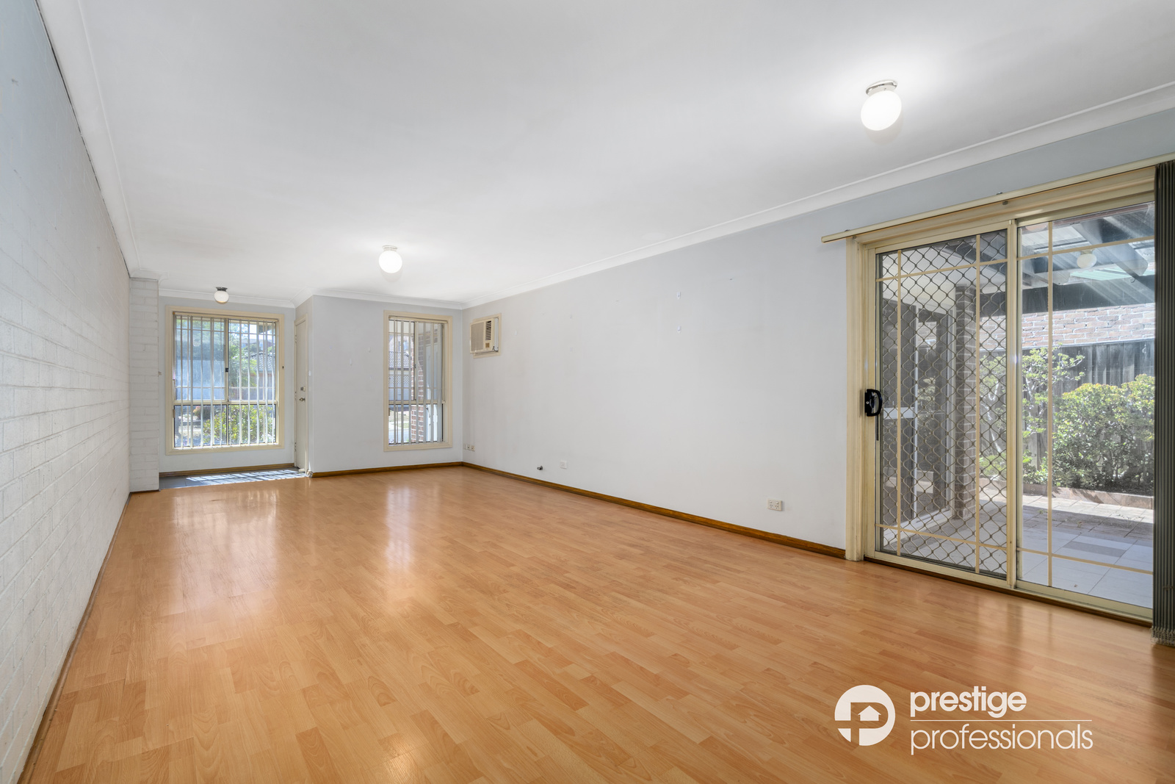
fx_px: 522
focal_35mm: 16
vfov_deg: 73.8
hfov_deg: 96.7
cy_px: 392
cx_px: 588
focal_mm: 16
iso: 200
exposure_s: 1/8
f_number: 10
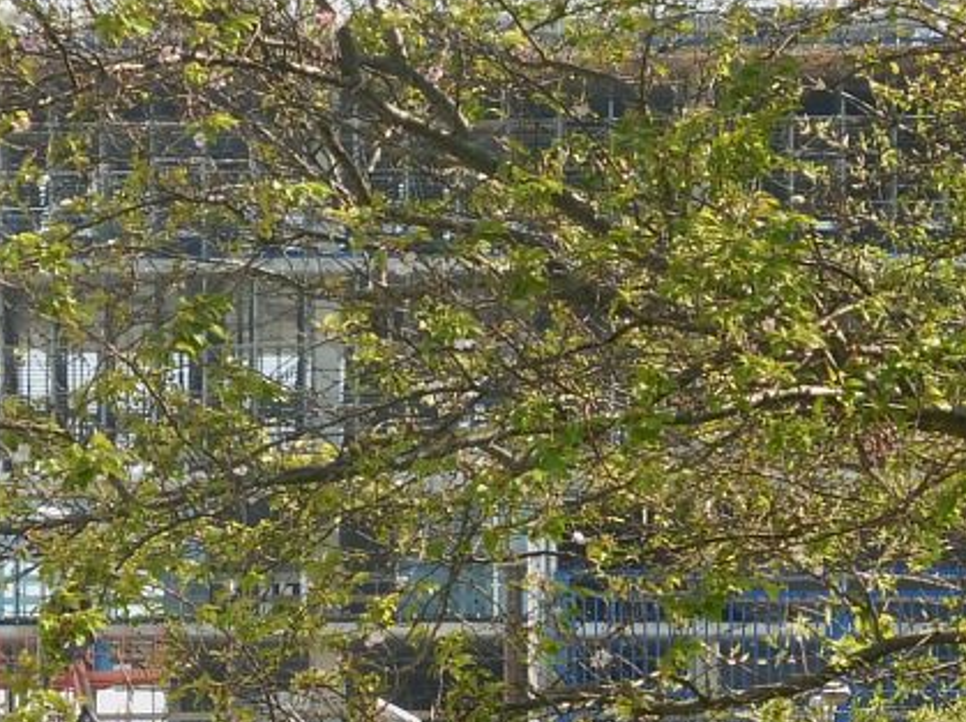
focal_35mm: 354
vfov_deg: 4.2
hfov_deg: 5.6
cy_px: 400
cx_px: 270
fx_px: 9865
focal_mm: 25.9
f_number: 5.4
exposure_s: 1/125
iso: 100
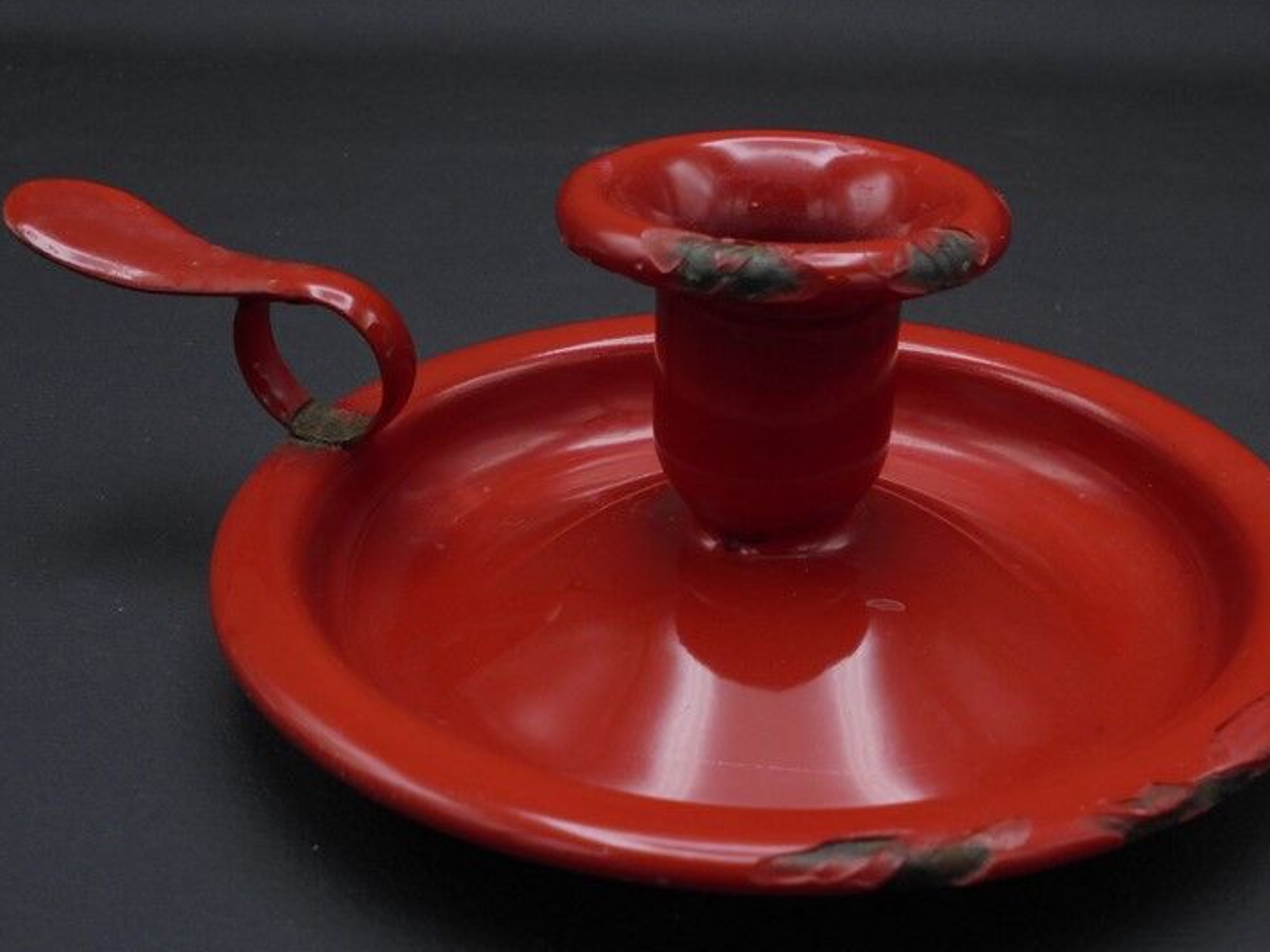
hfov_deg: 43.7
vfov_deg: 33.5
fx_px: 1578
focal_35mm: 43
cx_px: 728
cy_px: 561
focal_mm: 6.1
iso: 100
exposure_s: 1/30
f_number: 4
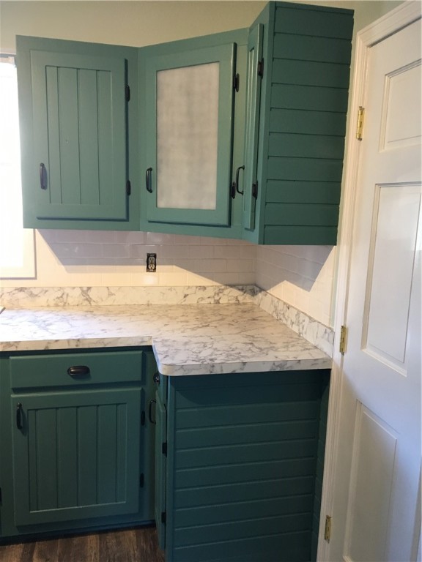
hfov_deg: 48.2
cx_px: 211
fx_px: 471
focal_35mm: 29
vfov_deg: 61.7
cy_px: 281
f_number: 2.2
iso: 100
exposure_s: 1/30
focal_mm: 4.15
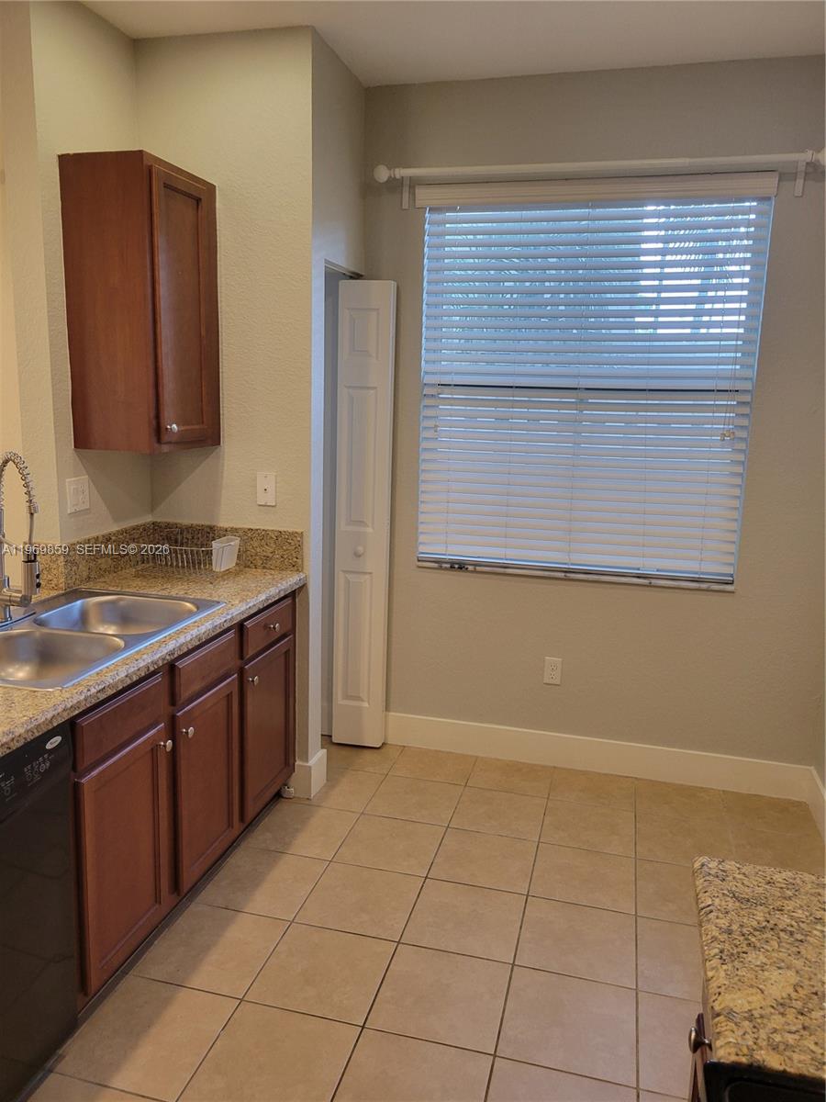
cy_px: 551
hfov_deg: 53.1
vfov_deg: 67.3
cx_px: 413
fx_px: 827
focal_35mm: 26
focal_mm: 5.4
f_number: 1.8
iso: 200
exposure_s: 1/60
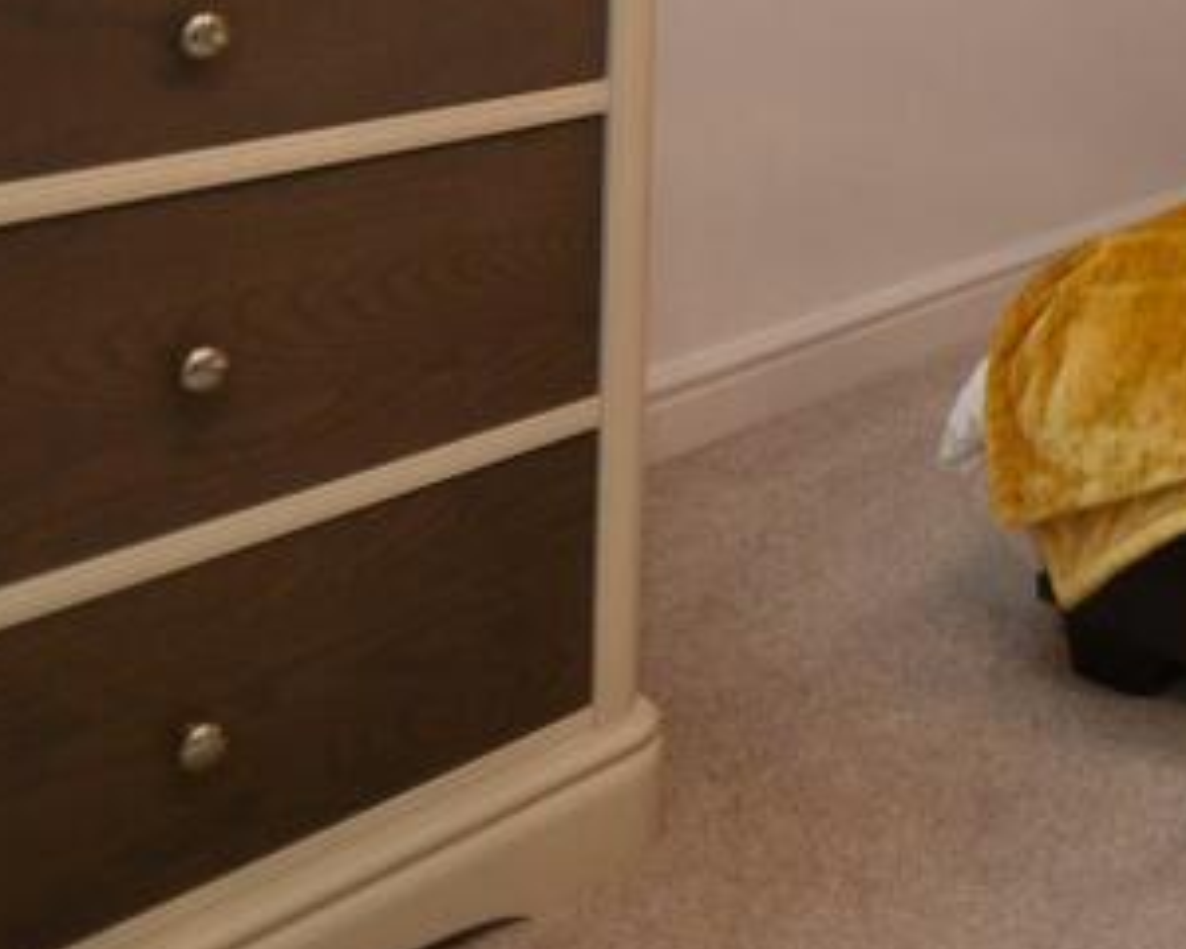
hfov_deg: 30.3
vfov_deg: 26.8
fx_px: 1685
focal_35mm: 48
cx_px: 1558
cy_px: -267
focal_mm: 10
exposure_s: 1/60
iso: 1000
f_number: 3.5
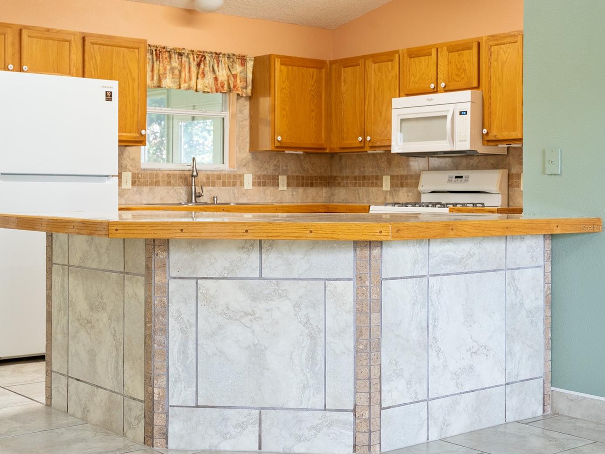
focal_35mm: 53
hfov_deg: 36.1
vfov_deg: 27.5
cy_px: 228
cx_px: 272
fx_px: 926
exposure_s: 1/50
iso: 1250
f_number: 6.3
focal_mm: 48
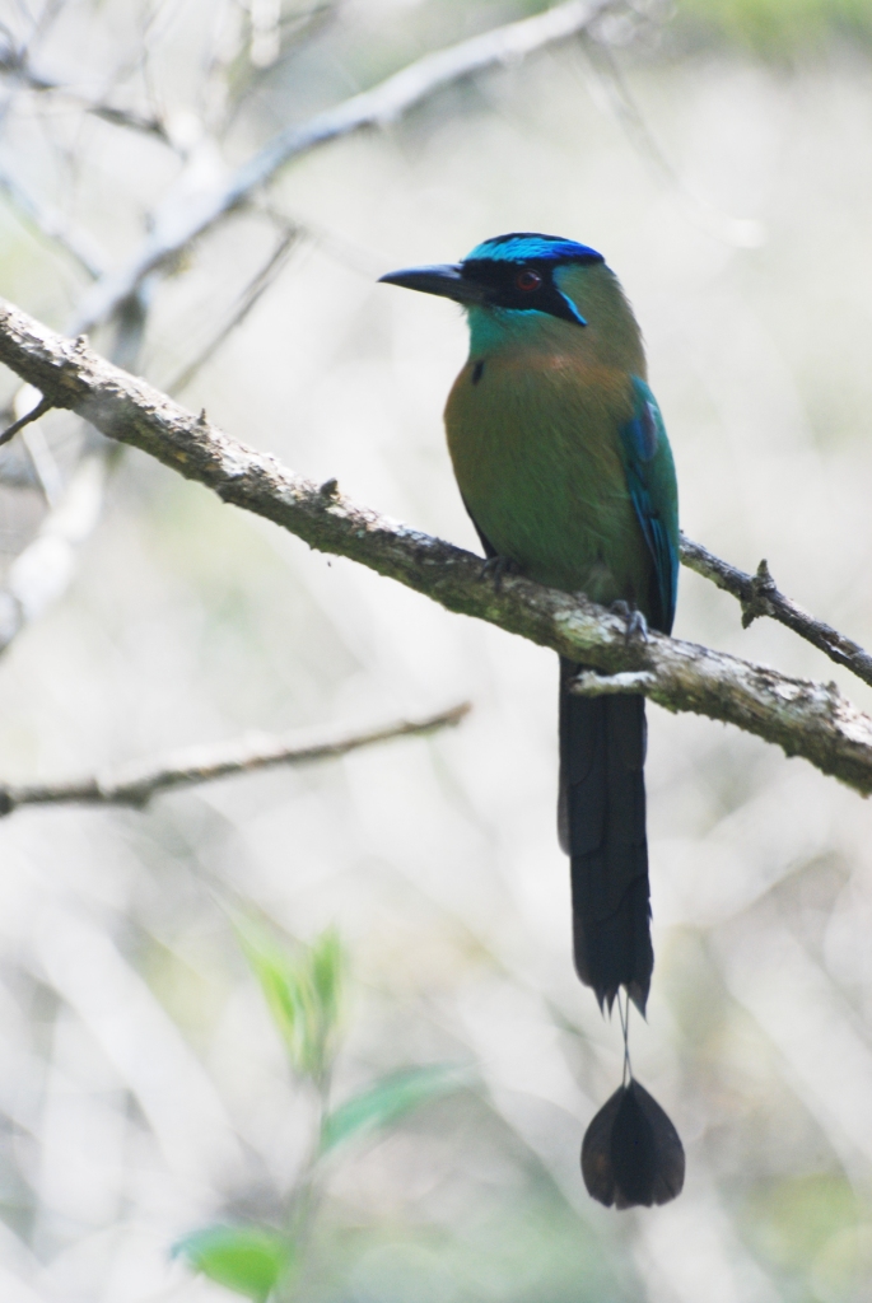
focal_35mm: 405
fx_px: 14679
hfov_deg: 3.4
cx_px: 436
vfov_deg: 5.1
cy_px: 652
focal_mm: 270
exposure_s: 1/400
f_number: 5.6
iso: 400
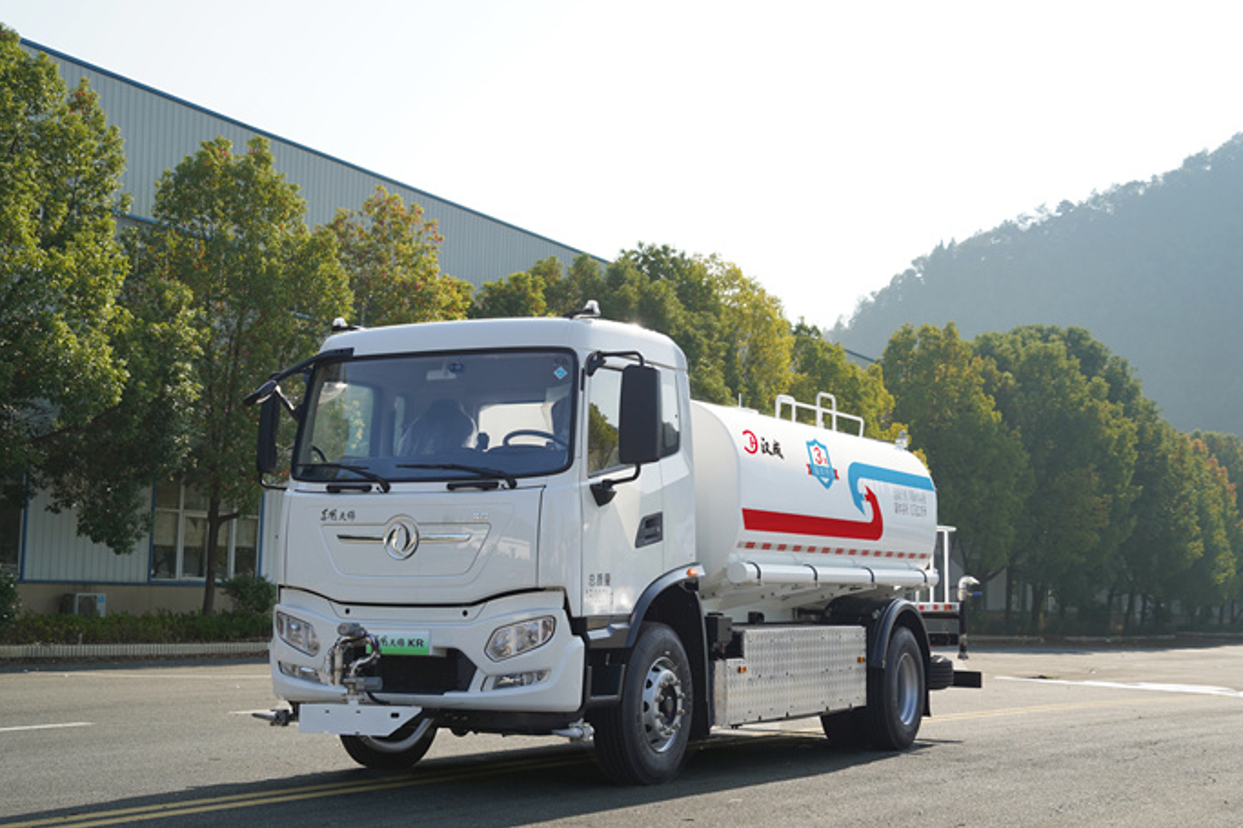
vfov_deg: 32.6
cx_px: 566
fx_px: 1415
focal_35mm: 41
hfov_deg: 47.4
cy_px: 463
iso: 125
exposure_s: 1/800
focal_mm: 35
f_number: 3.2
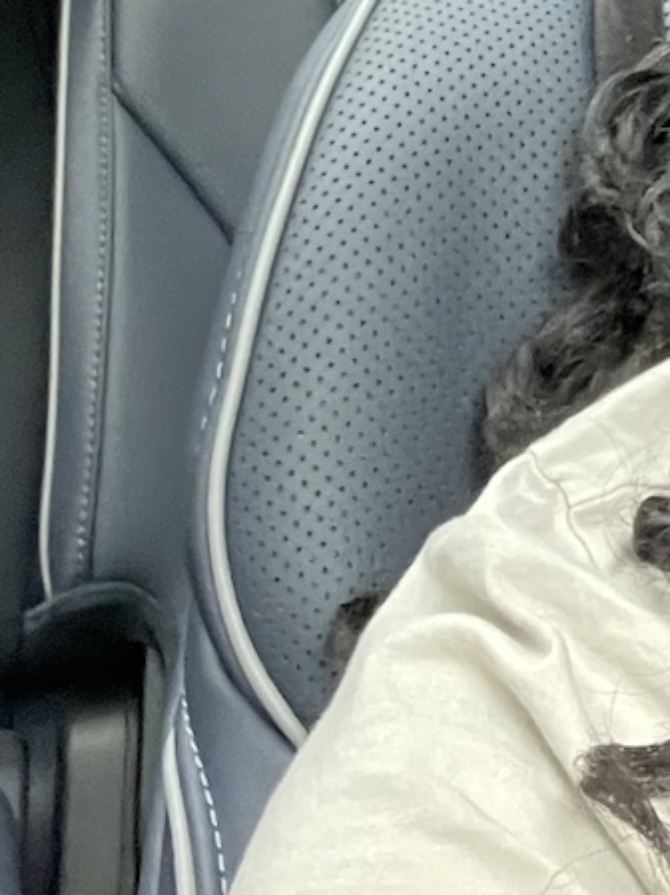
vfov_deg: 16.5
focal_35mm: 107
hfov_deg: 13.0
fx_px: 2765
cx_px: 1029
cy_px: -514
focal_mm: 2.71
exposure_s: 1/60
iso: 400
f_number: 2.2
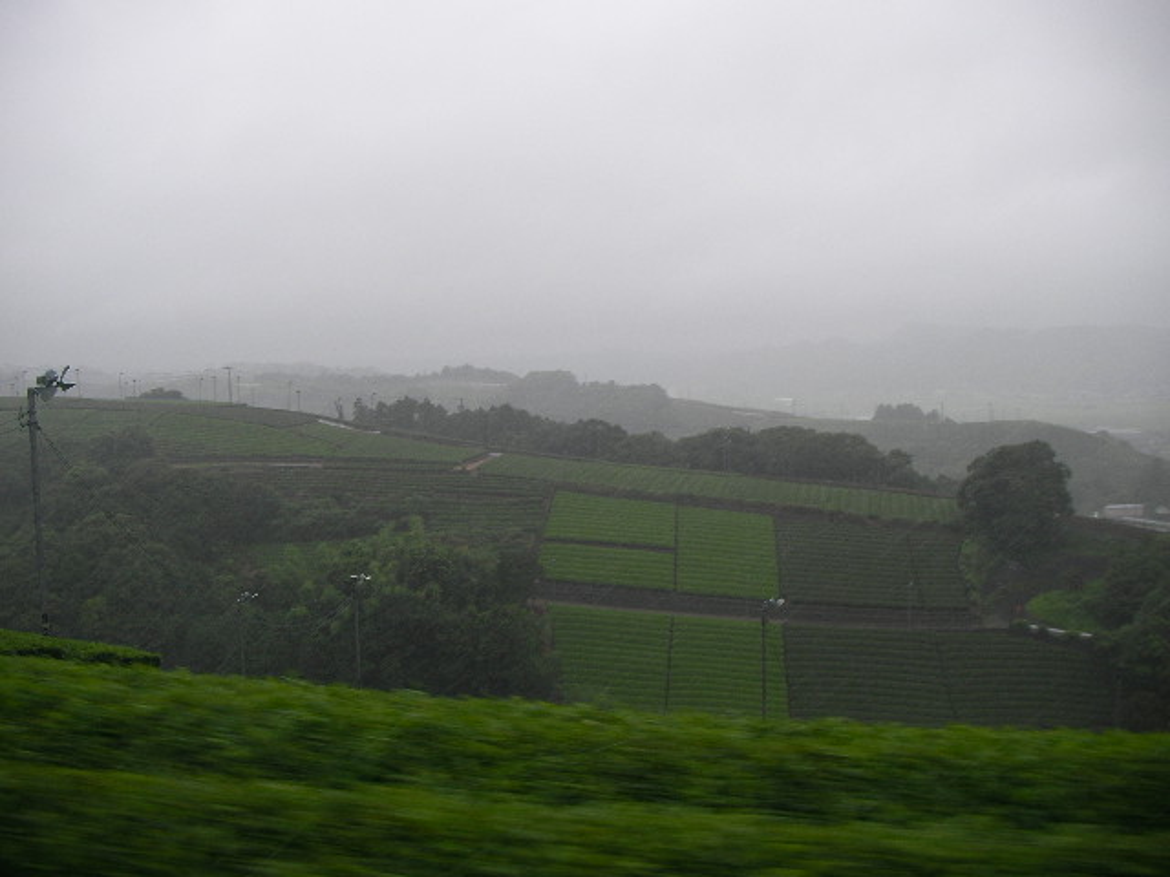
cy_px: 438
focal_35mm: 38
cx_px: 585
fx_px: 1284
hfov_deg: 49.0
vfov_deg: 37.7
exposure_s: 1/127
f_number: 3.5
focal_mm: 6.3
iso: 50
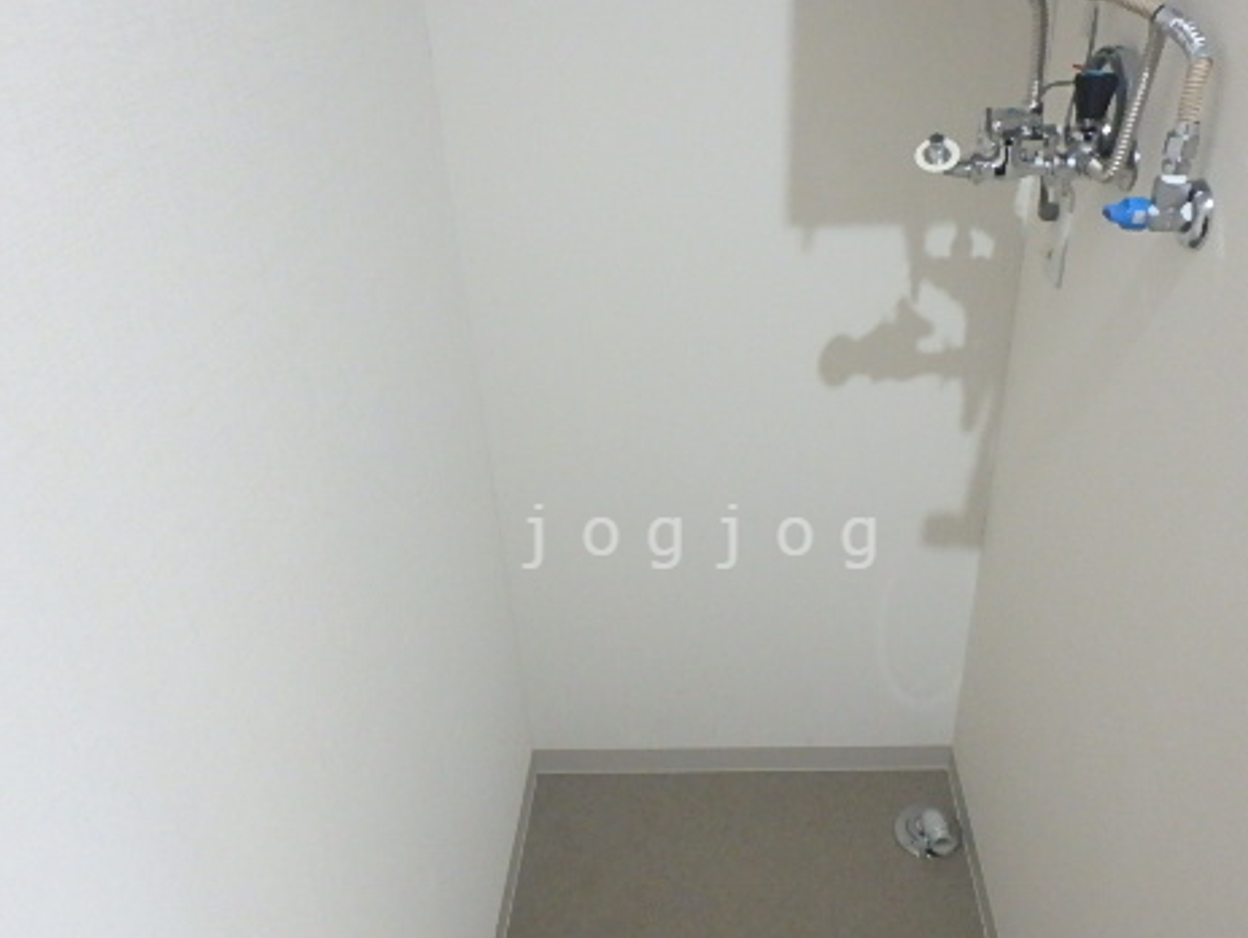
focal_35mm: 29
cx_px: 706
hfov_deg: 61.4
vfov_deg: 48.1
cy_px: 536
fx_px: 1046
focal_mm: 3.7
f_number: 3.5
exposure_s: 1/25
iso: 800
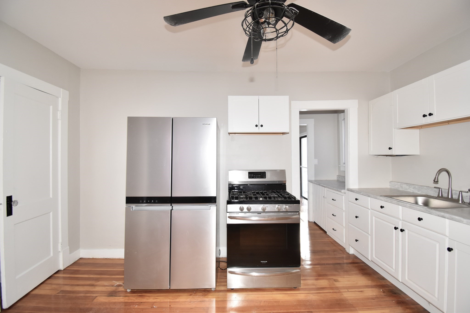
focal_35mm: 15
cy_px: 156
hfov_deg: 100.4
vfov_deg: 77.3
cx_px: 235
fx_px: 196
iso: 800
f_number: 5
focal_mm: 10
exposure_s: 1/100
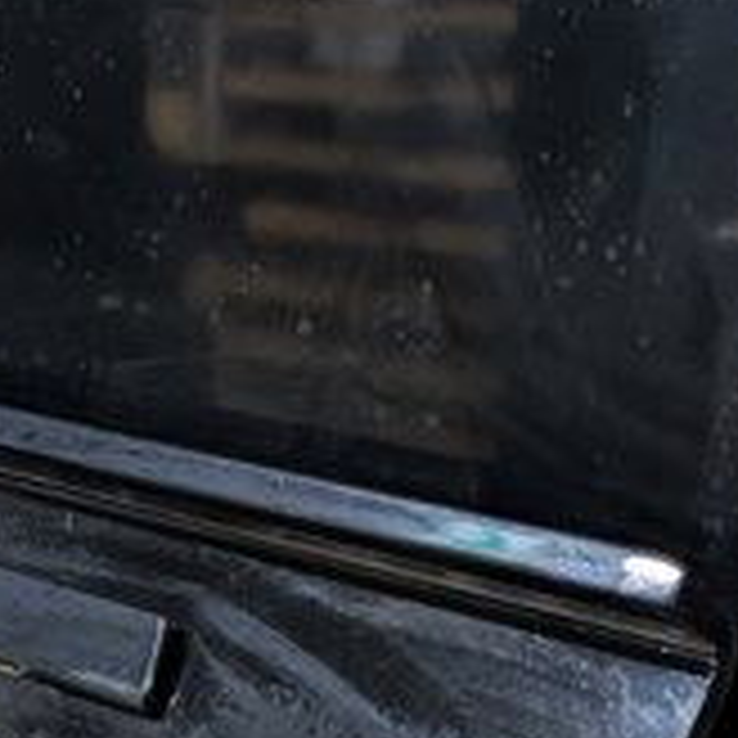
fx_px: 2340
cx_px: 367
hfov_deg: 17.9
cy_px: 1089
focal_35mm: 97
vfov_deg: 16.4
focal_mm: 5.43
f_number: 1.89
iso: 190
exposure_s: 1/24
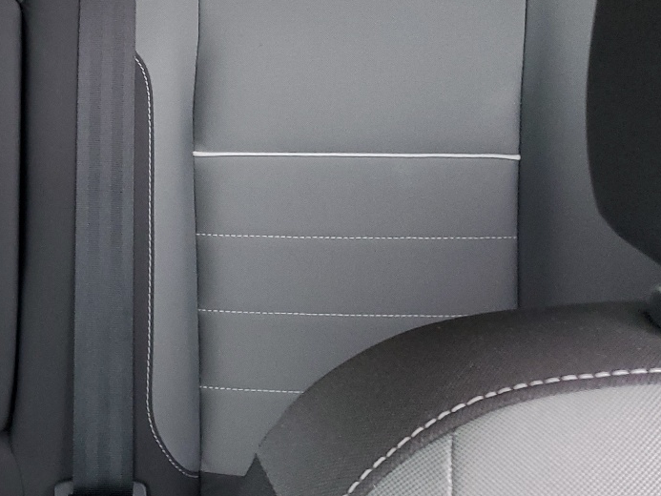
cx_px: -68
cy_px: -1
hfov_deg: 29.1
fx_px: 1146
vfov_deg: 23.4
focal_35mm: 60
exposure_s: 1/60.2
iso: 92
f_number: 1.5
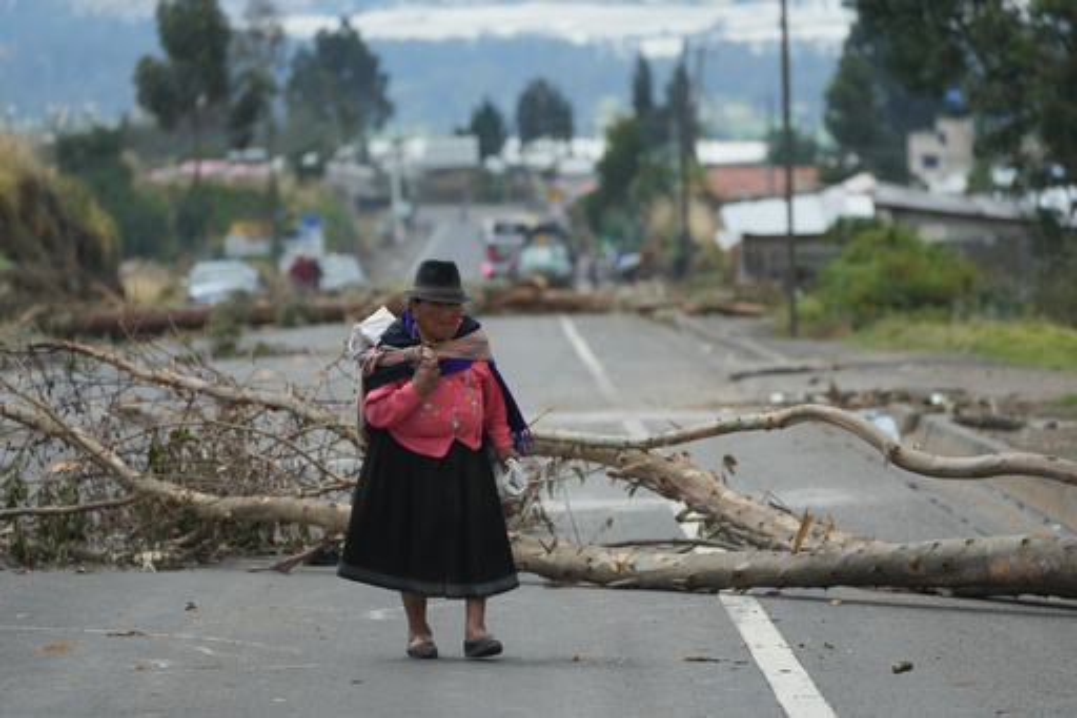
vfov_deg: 5.8
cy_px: 359
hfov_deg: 8.8
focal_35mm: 235
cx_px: 538
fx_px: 7028
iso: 1250
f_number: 5.6
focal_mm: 235
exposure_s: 1/3200
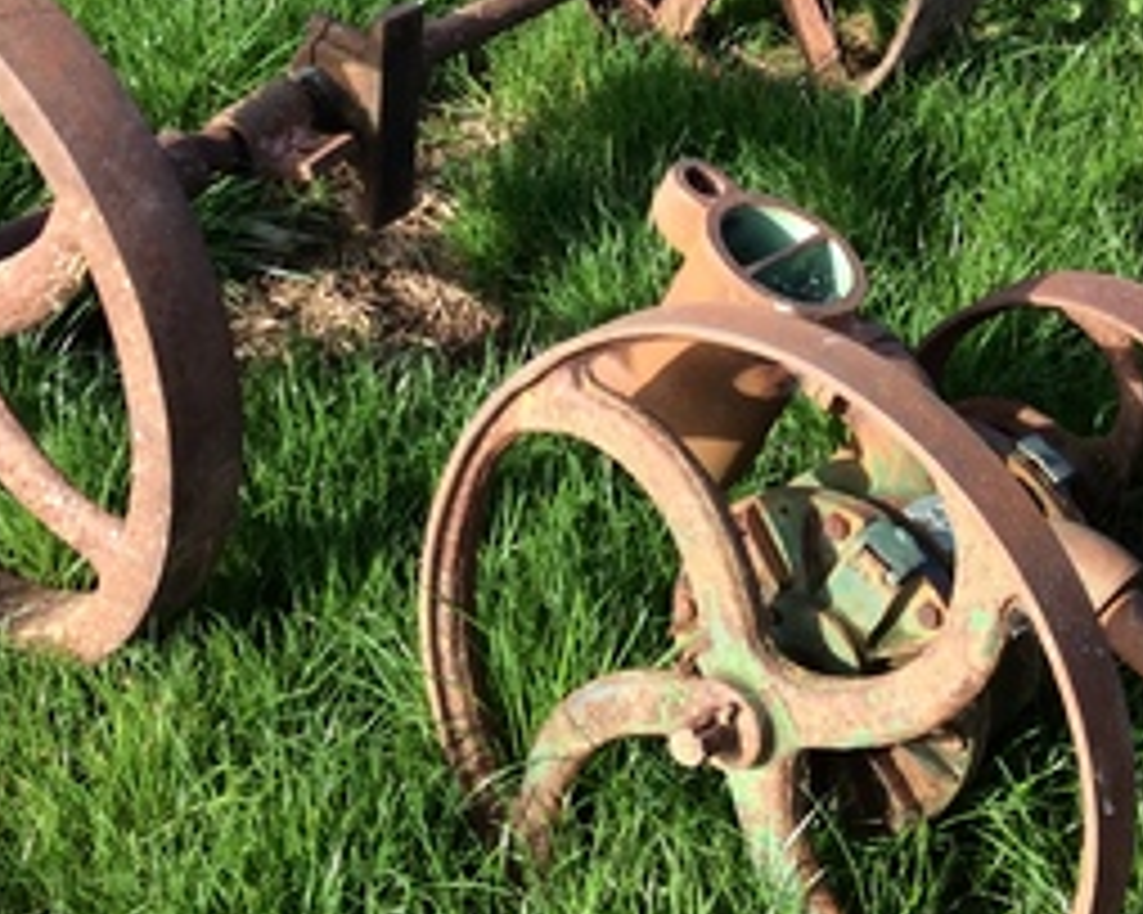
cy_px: 119
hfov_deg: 23.6
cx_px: 585
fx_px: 2739
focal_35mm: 81
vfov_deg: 18.7
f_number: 2.4
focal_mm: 3.3
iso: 32
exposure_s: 1/411
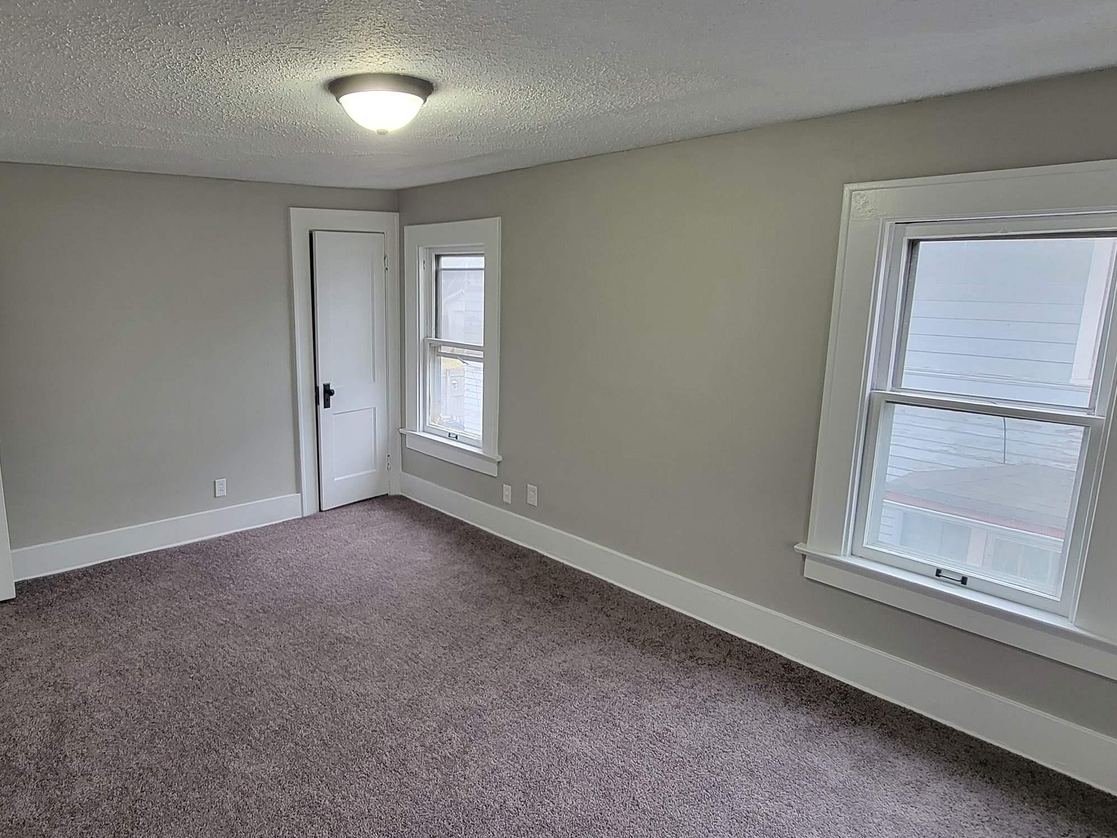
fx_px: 645
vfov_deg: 65.9
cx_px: 421
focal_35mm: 20
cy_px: 400
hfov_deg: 80.3
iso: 125
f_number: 2.2
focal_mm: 2.2
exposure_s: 1/60
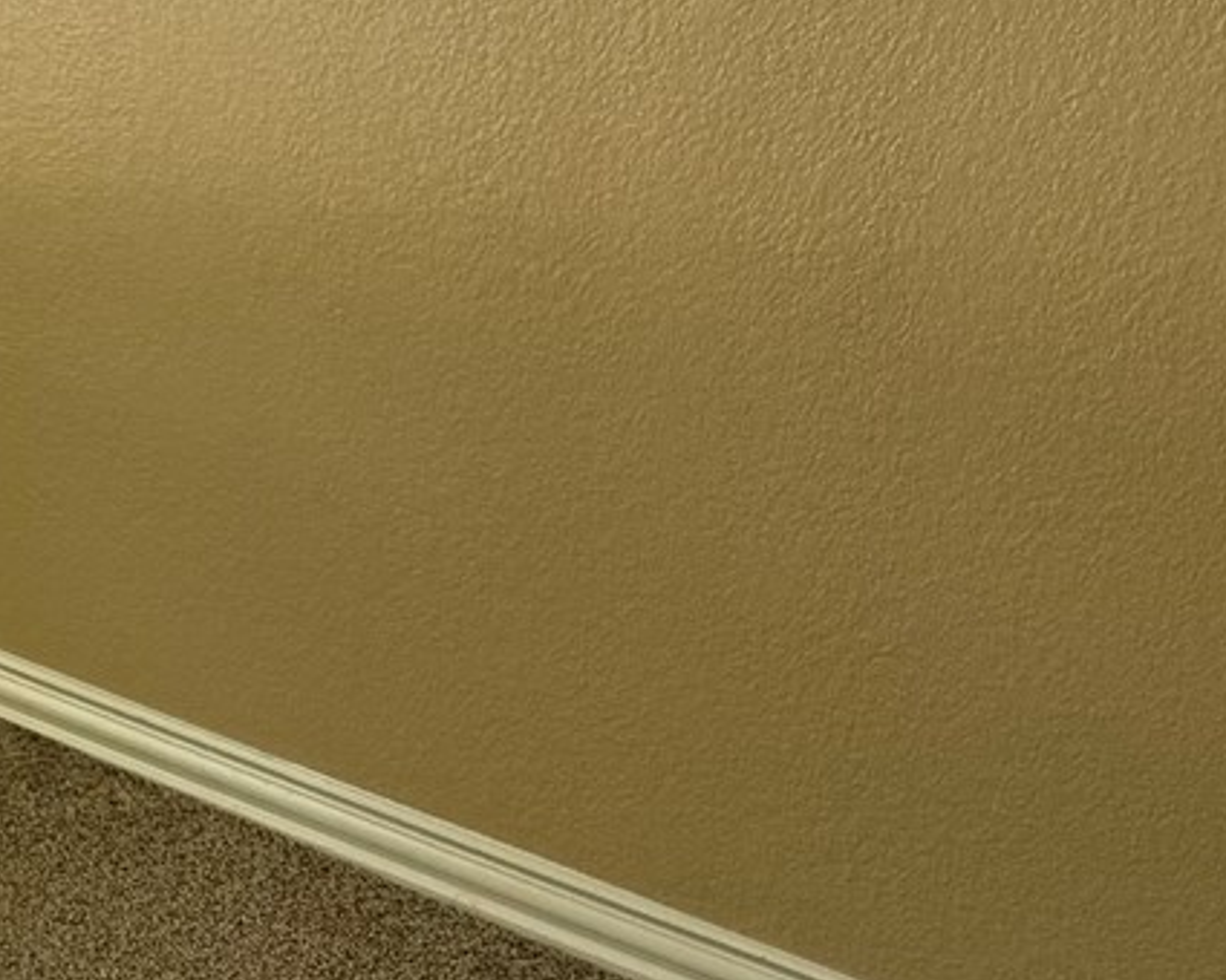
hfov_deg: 13.6
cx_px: -1480
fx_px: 4100
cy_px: -346
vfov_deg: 13.1
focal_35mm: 113
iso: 80
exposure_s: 1/121
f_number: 1.78
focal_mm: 6.76
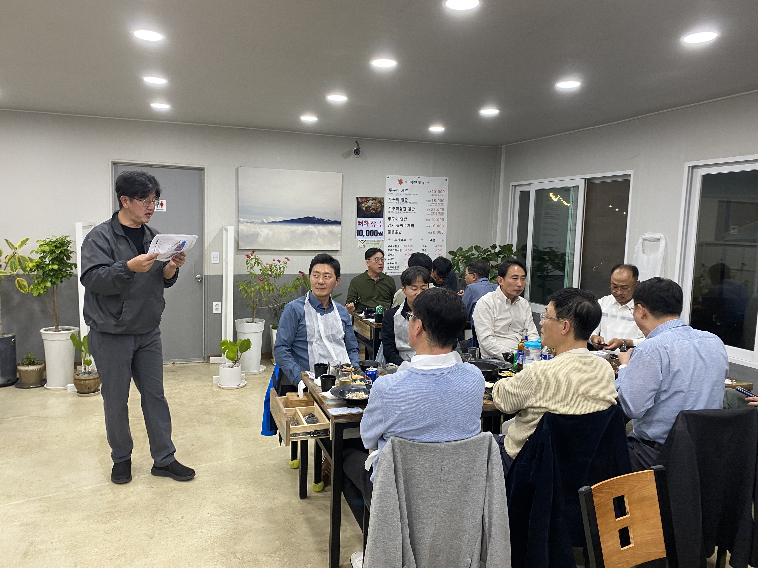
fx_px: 569
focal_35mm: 26
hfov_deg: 67.3
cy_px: 284
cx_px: 379
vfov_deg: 53.1
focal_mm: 4.25
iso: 100
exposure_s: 1/60
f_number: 1.8
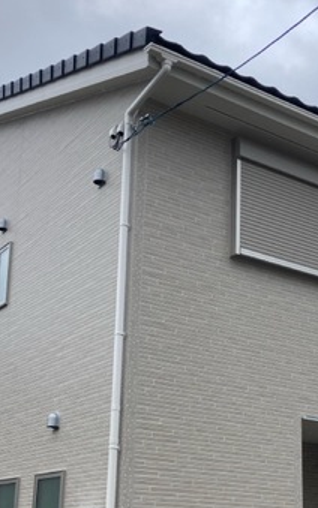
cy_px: 358
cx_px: 180
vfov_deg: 35.7
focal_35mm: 56
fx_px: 776
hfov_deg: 23.1
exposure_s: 1/454
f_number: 1.8
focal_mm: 3.99
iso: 20
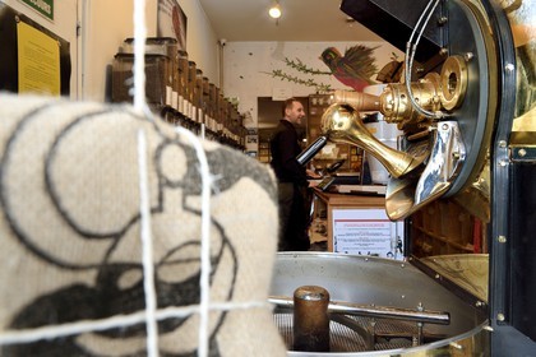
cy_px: 178
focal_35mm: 27
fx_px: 402
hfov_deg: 67.4
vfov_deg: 47.9
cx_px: 268
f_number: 10
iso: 200
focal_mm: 27
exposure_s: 1/3.33
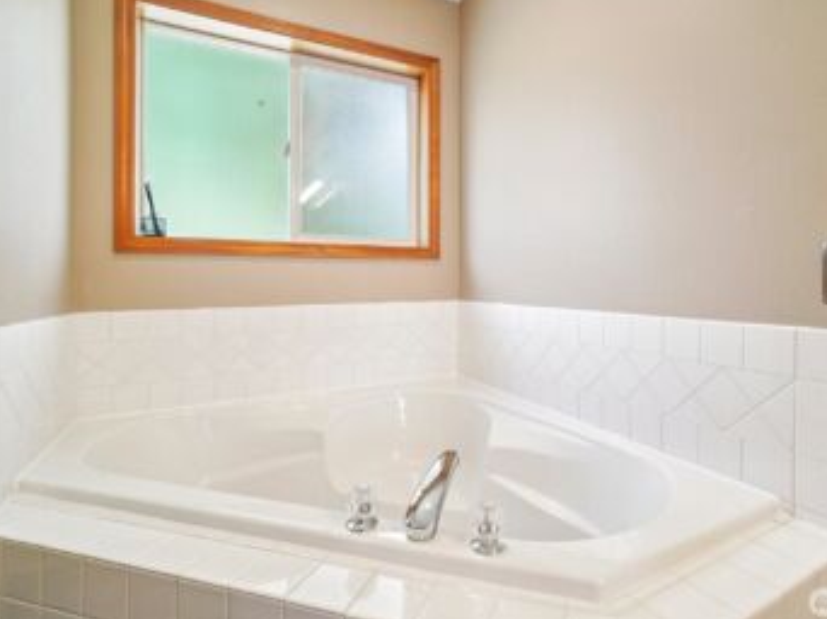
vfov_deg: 71.5
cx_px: 464
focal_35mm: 18
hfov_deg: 87.4
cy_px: 301
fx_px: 430
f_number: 8
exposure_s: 1/80
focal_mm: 16
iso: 1600
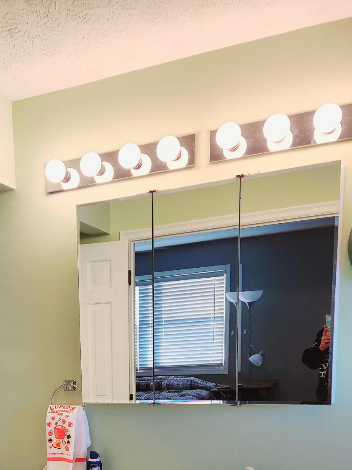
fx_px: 556
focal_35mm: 41
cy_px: 417
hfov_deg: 33.6
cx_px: 47
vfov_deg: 42.3
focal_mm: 6.4
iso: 80
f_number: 1.8
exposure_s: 1/120
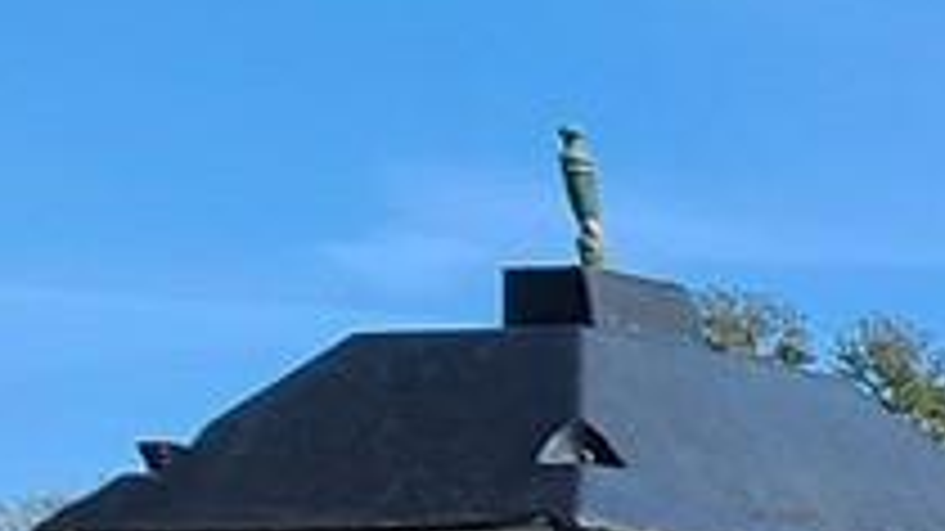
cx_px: 3267
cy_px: 1534
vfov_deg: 9.2
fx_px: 2706
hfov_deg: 9.7
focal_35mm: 108
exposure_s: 1/1318
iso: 50
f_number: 2.2
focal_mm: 2.2
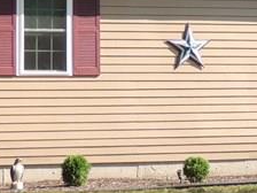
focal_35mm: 197
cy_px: 2
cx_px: 332
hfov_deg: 9.9
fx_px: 1463
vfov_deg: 7.5
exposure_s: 1/320
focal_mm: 7.6
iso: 100
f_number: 3.4
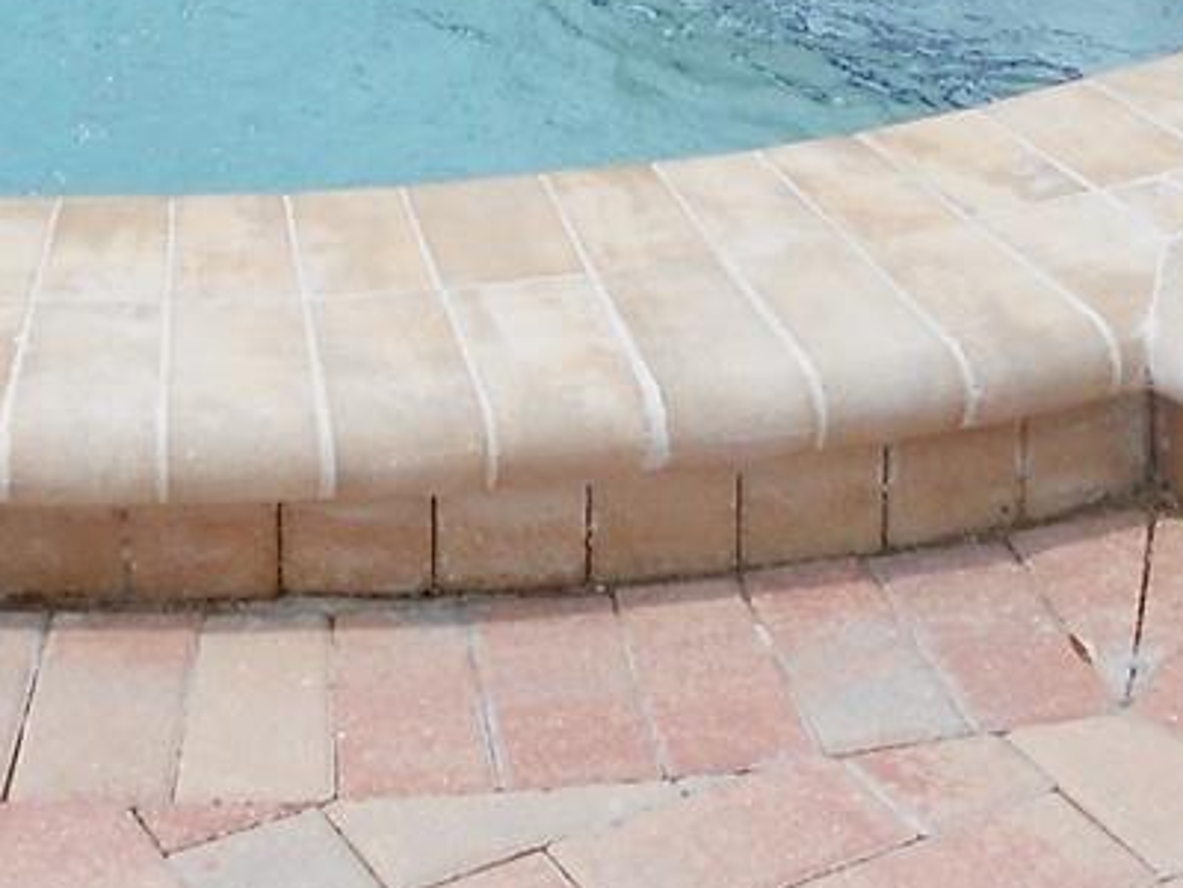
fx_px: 3554
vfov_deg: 13.0
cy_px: -681
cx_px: 278
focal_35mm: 104
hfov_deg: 18.8
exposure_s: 1/1250
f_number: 3.2
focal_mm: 4.6
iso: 80
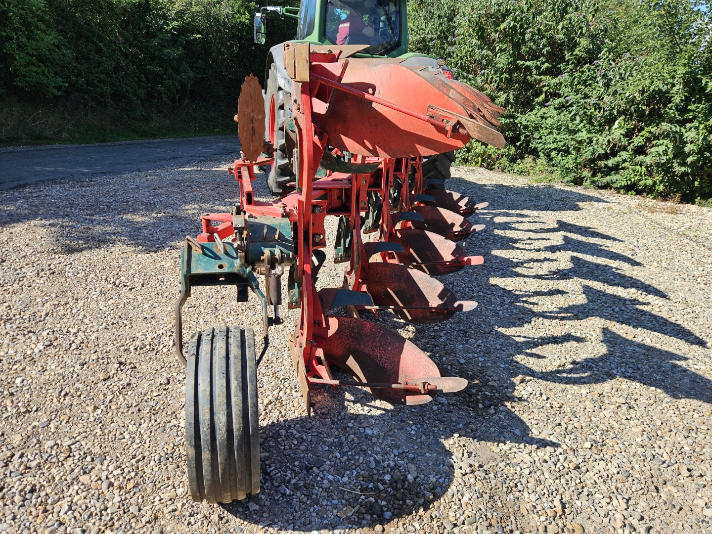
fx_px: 473
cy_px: 267
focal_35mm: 23
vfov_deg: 58.9
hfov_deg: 73.9
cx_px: 356
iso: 25
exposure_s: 1/841
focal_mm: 5.4
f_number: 1.8
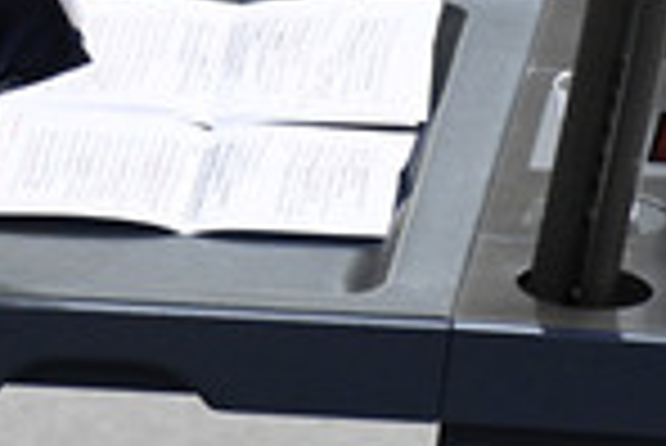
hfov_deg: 1.4
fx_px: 28184
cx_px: -151
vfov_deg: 0.9
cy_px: -171
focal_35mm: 1522
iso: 5000
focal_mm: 500
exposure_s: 1/320
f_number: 5.6
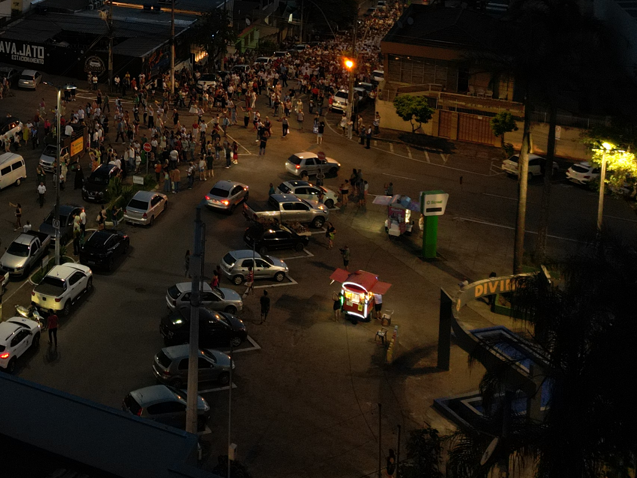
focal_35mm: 57
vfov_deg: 23.6
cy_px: -81
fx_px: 1049
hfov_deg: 31.1
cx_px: -13
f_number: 1.7
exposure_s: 1/50
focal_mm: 6.72
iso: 400
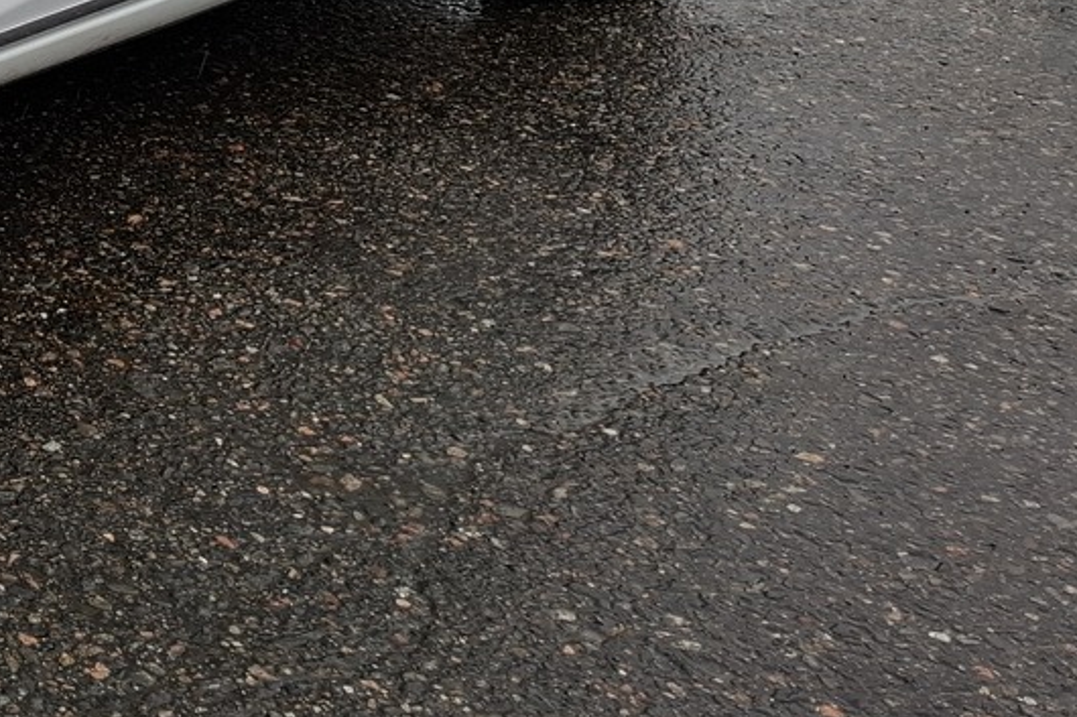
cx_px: -372
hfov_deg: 25.9
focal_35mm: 65
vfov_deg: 19.1
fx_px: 1944
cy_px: -262
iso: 50
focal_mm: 5.54
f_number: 1.8
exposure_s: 1/300
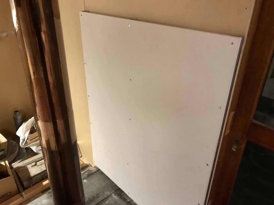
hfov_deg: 63.4
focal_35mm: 28
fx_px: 222
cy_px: 102
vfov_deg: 49.7
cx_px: 137
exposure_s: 1/5
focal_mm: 4
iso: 80
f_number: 1.8
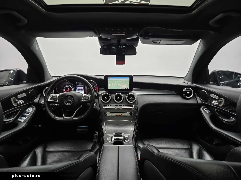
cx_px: 120
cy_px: 90
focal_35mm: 23
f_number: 1.8
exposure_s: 1/52.5
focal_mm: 5.4
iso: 125
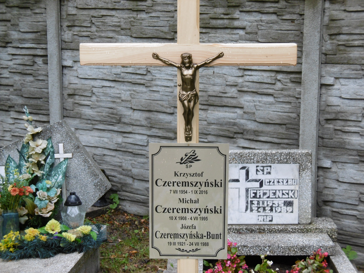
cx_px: 182
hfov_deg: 25.0
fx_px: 820
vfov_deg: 18.9
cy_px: 136
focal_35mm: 78
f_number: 4.5
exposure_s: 1/60
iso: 100
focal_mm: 14
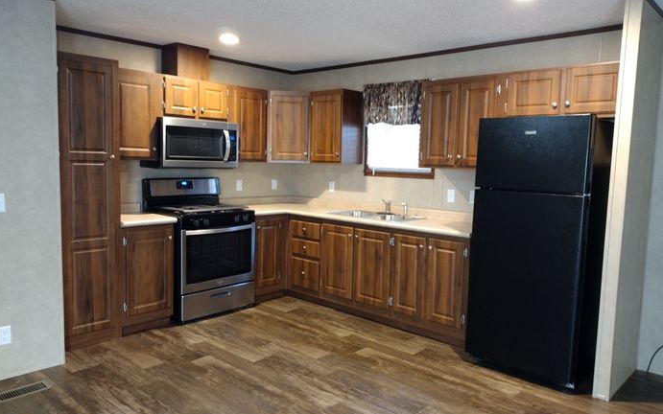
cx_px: 331
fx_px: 524
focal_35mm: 29
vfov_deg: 43.2
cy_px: 205
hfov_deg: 64.6
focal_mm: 4.71
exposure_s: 1/30
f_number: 1.7
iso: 778
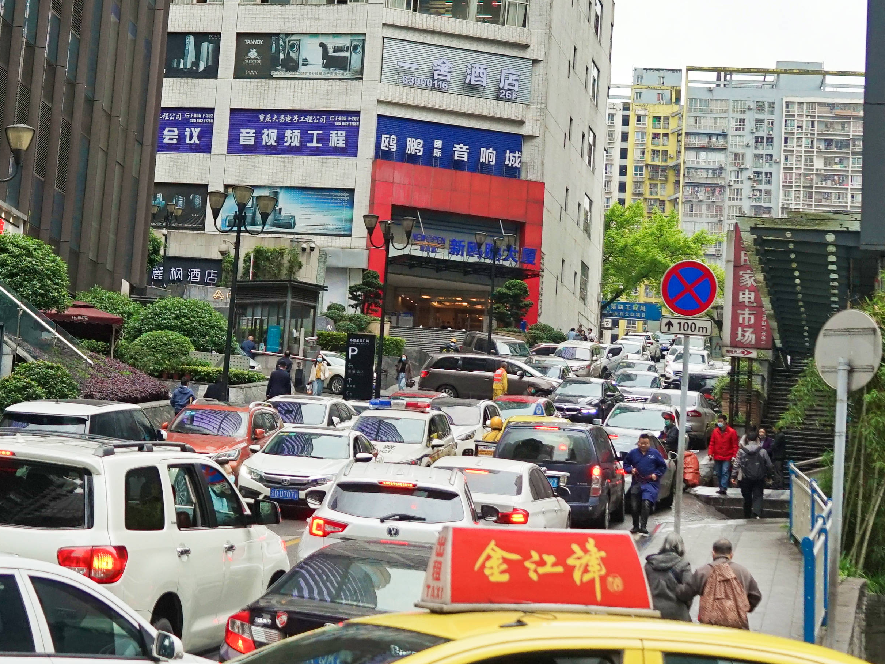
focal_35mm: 81
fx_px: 2071
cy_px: 182
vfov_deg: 18.1
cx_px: 177
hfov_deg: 23.8
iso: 800
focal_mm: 34
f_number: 4
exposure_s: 1/500
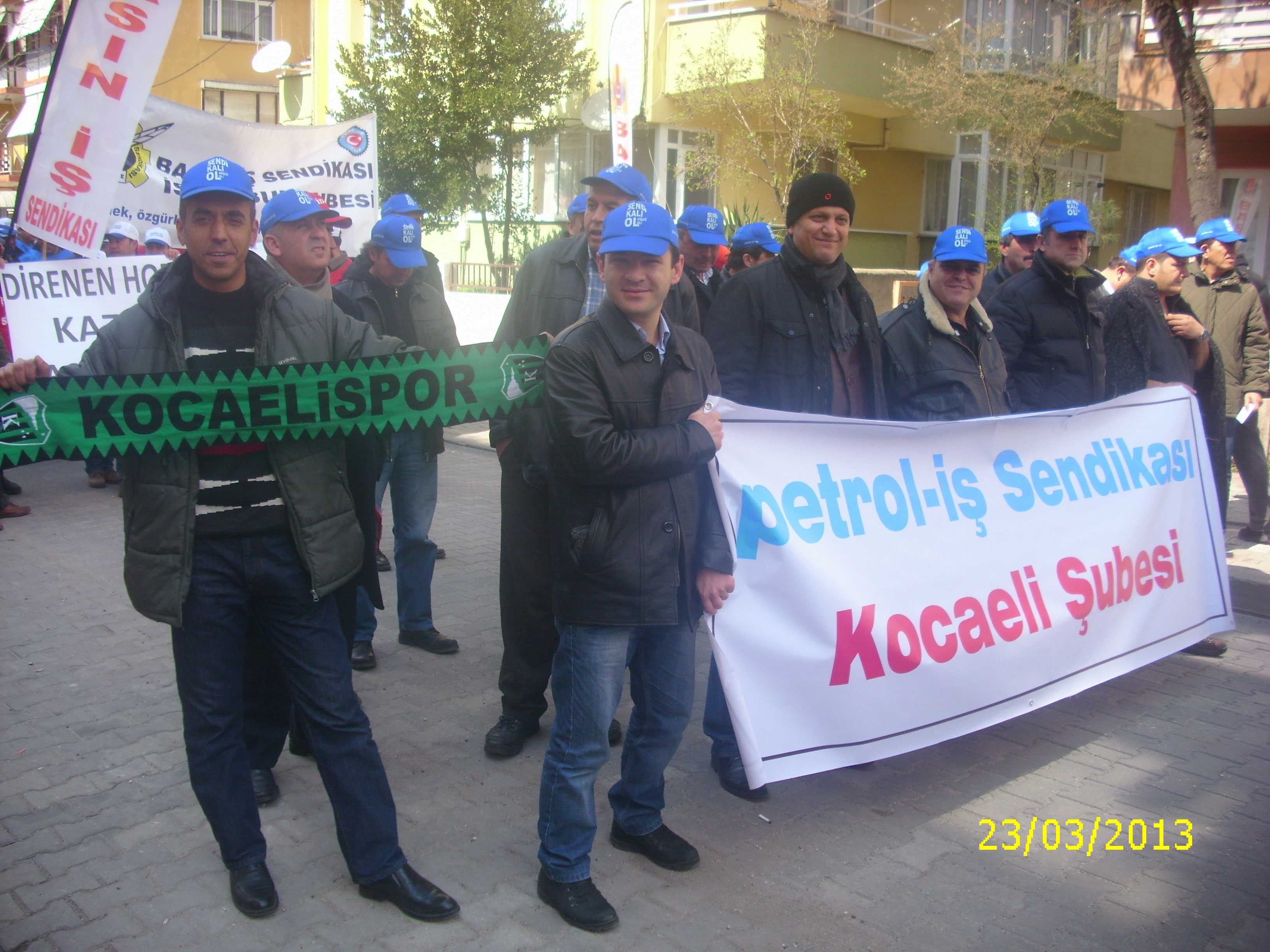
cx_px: 635
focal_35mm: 37
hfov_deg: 50.1
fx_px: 1357
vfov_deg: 38.7
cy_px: 476
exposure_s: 1/438
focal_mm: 6.2
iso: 50
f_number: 2.8
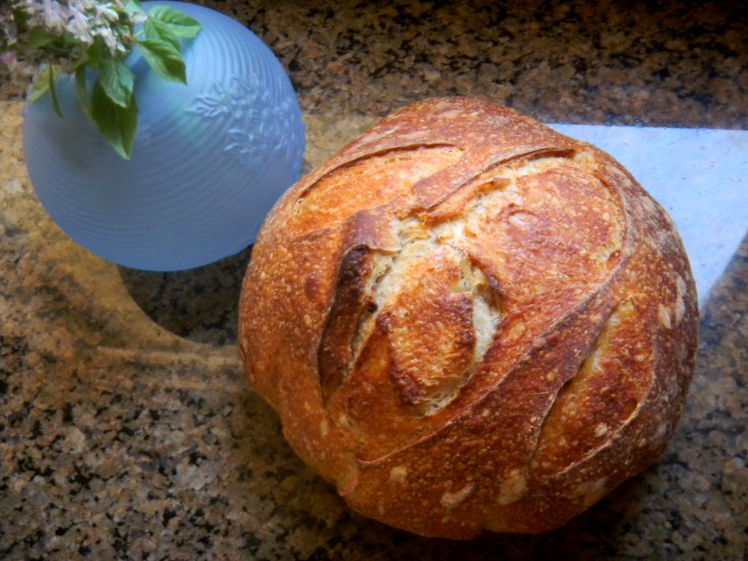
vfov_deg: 37.7
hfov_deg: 49.0
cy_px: 280
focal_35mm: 38
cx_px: 374
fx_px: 821
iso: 339
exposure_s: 1/56.5
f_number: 4
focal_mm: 6.9
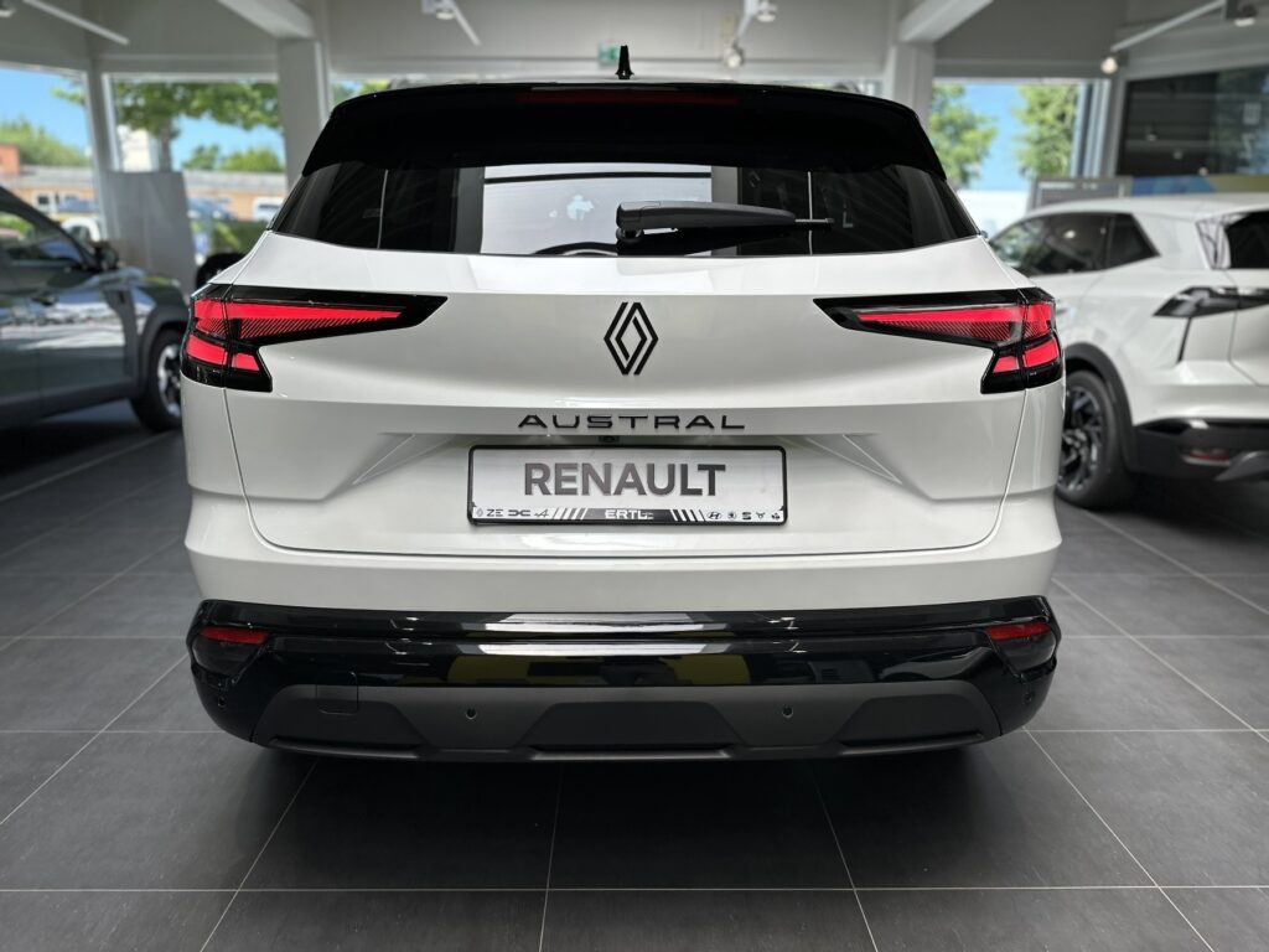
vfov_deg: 56.8
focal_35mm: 24
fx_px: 880
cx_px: 634
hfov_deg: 71.6
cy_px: 476
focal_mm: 6.86
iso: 80
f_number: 1.78
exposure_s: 1/927
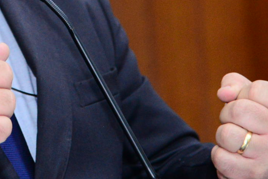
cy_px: -65
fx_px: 2711
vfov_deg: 3.8
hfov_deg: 5.6
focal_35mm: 364
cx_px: -63
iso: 2500
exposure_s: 1/125
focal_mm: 85
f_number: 4
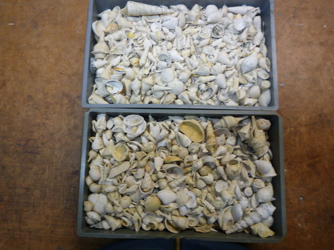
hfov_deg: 69.4
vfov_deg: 54.9
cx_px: 167
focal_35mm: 25
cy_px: 125
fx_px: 241
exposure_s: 1/30
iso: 160
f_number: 2.8
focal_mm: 4.4
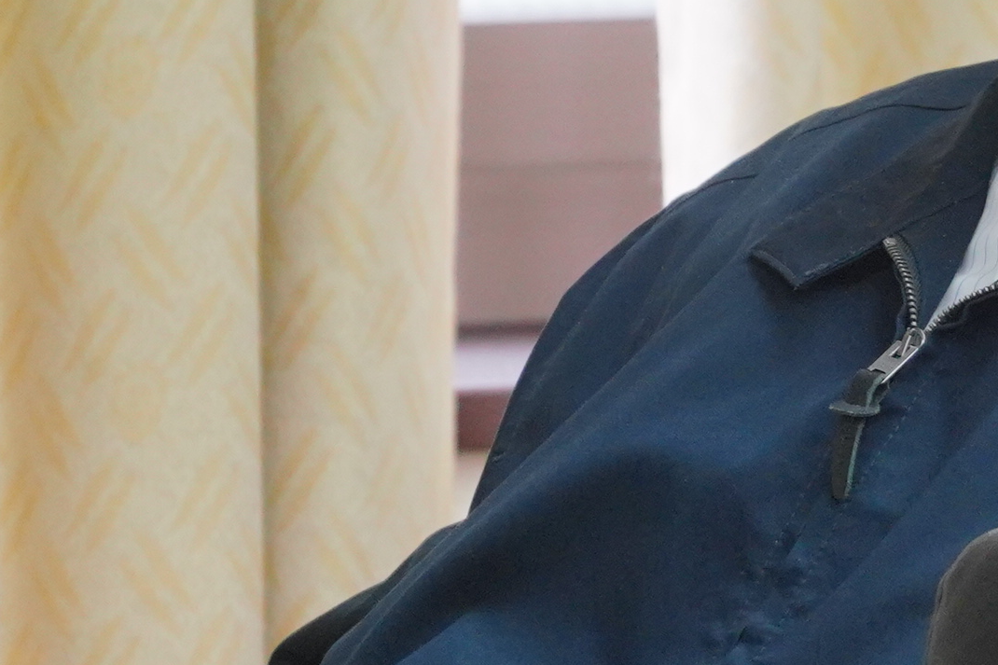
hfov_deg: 1.8
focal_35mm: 1117
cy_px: -93
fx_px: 30959
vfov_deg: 1.2
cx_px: 1020
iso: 1600
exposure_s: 1/125
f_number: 5
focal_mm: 200
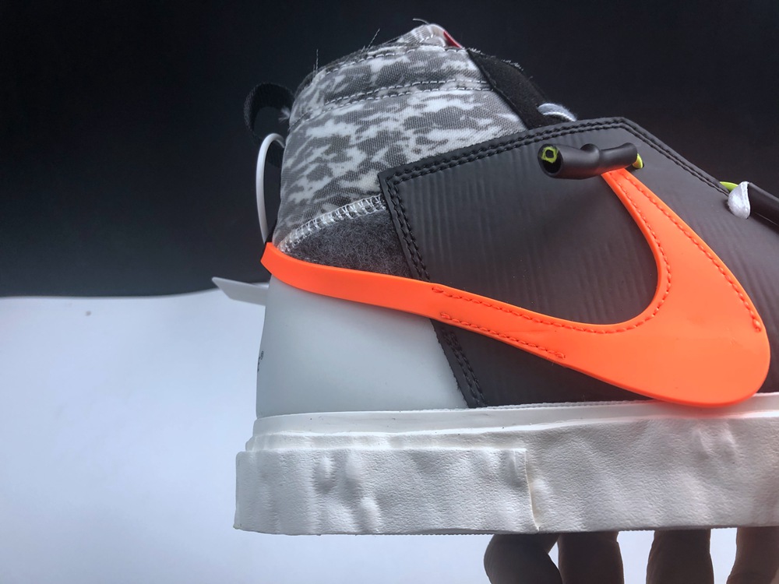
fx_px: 630
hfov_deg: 63.4
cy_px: 292
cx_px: 390
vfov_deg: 49.7
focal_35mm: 28
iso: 20
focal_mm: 4
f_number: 1.8
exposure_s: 1/33
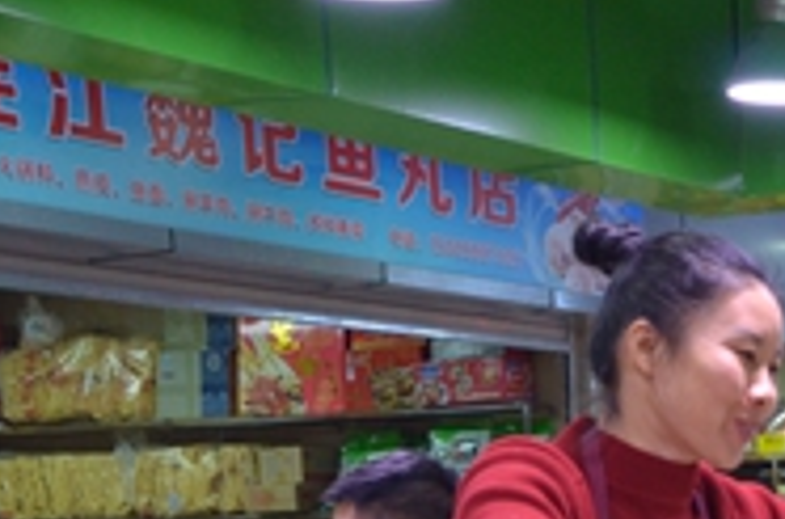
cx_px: 1207
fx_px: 2740
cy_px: 681
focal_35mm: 126
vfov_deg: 10.6
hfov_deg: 15.0
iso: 1250
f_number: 5.6
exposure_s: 1/60
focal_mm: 26
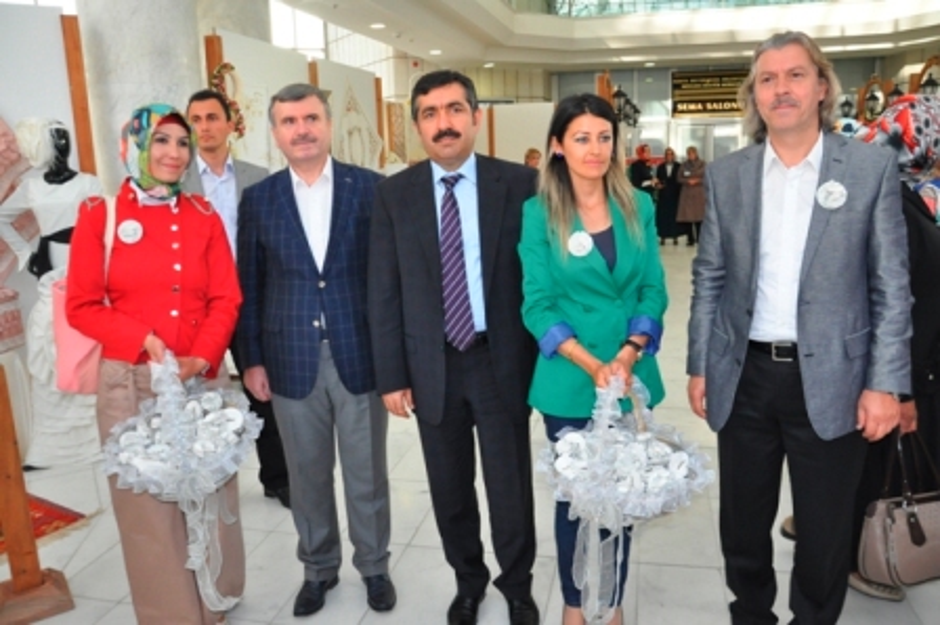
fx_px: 704
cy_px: 312
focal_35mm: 27
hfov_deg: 67.4
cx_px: 470
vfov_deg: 47.9
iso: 1250
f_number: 4.5
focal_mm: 18
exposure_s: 1/100
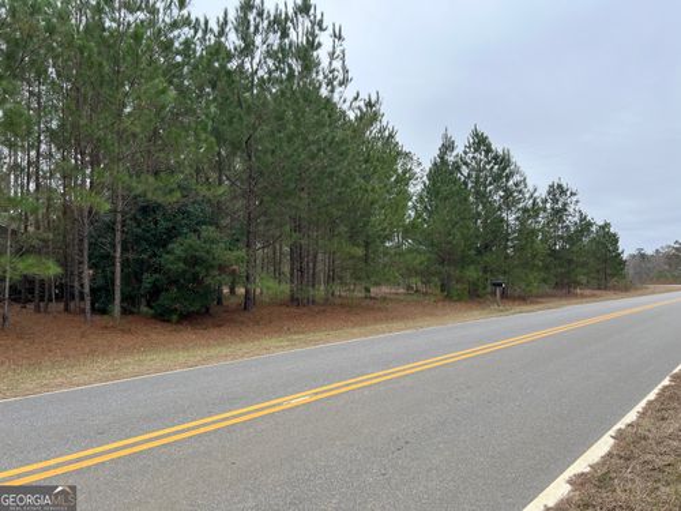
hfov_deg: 67.3
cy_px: 256
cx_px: 340
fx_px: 511
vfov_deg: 53.1
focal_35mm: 26
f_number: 1.5
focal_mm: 5.7
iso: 50
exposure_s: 1/354
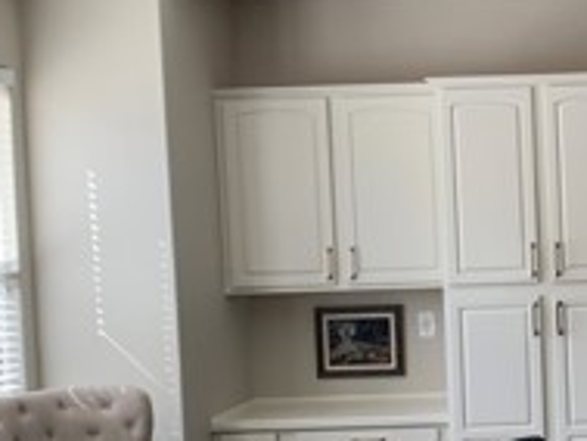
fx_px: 1493
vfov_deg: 16.8
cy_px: 236
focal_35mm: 88
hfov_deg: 20.8
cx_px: 702
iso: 25
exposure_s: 1/143
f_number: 1.8
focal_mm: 4.25
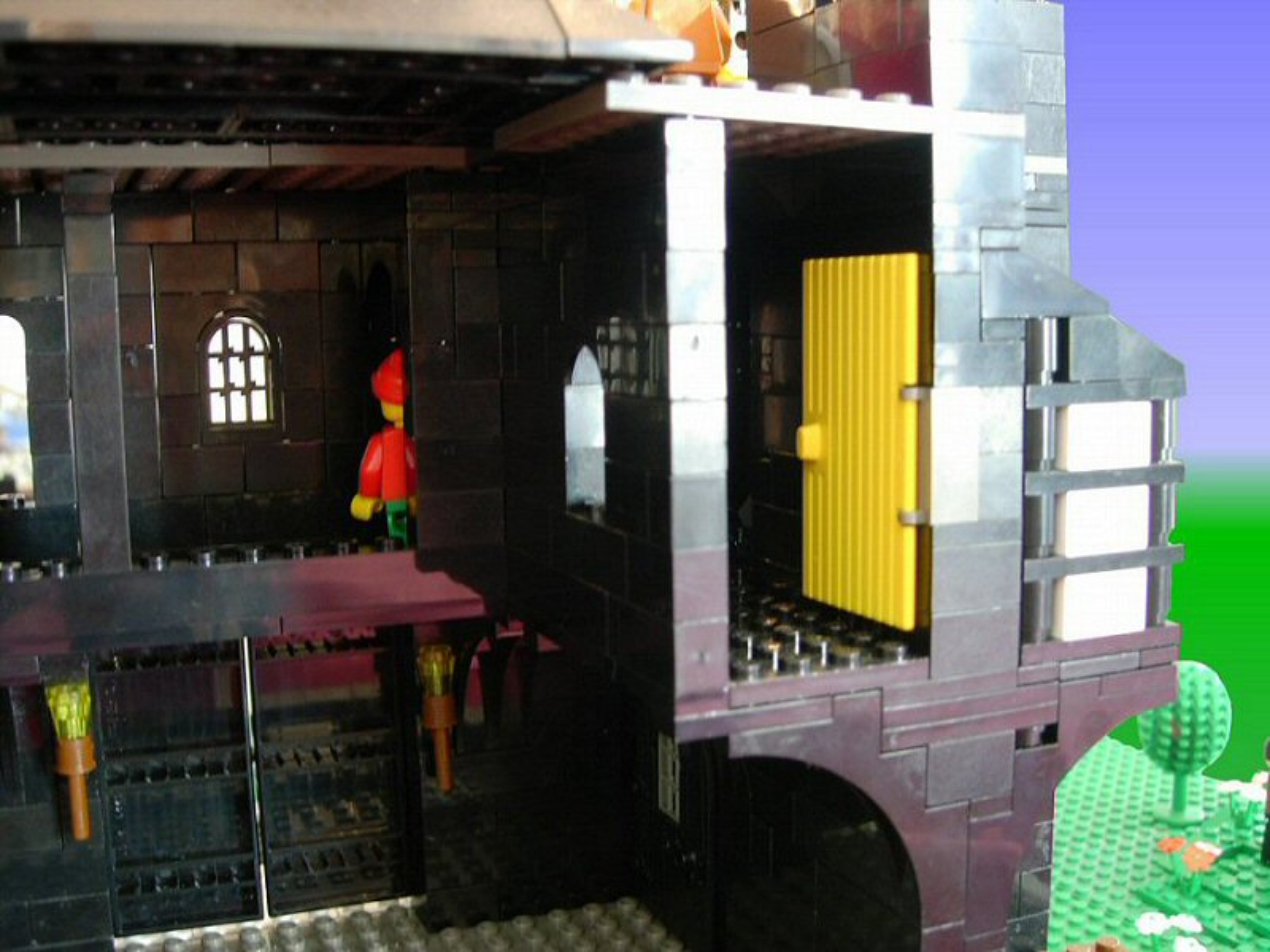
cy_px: 476
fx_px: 1394
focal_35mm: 38
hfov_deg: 49.0
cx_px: 635
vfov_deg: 37.7
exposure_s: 1/4
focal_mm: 7.8
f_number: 2.8
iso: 81
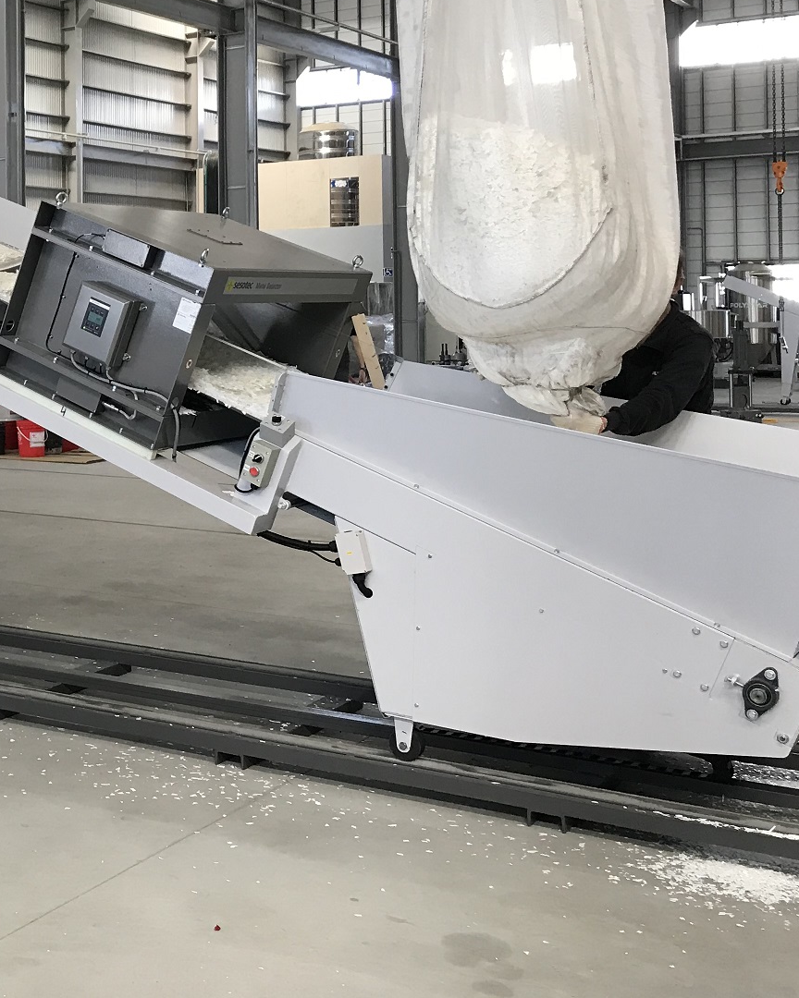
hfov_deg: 27.2
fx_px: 1508
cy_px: 315
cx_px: -80
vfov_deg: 36.2
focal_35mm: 51
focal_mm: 3.99
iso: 20
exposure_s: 1/30
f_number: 1.8
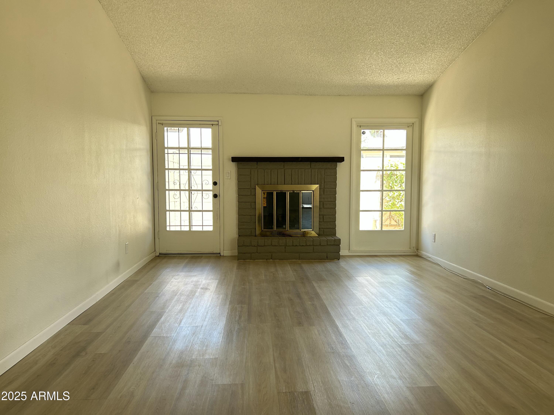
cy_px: 208
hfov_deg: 67.3
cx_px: 277
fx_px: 416
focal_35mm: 26
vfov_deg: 53.1
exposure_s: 1/121
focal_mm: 5.7
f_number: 1.5
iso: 100
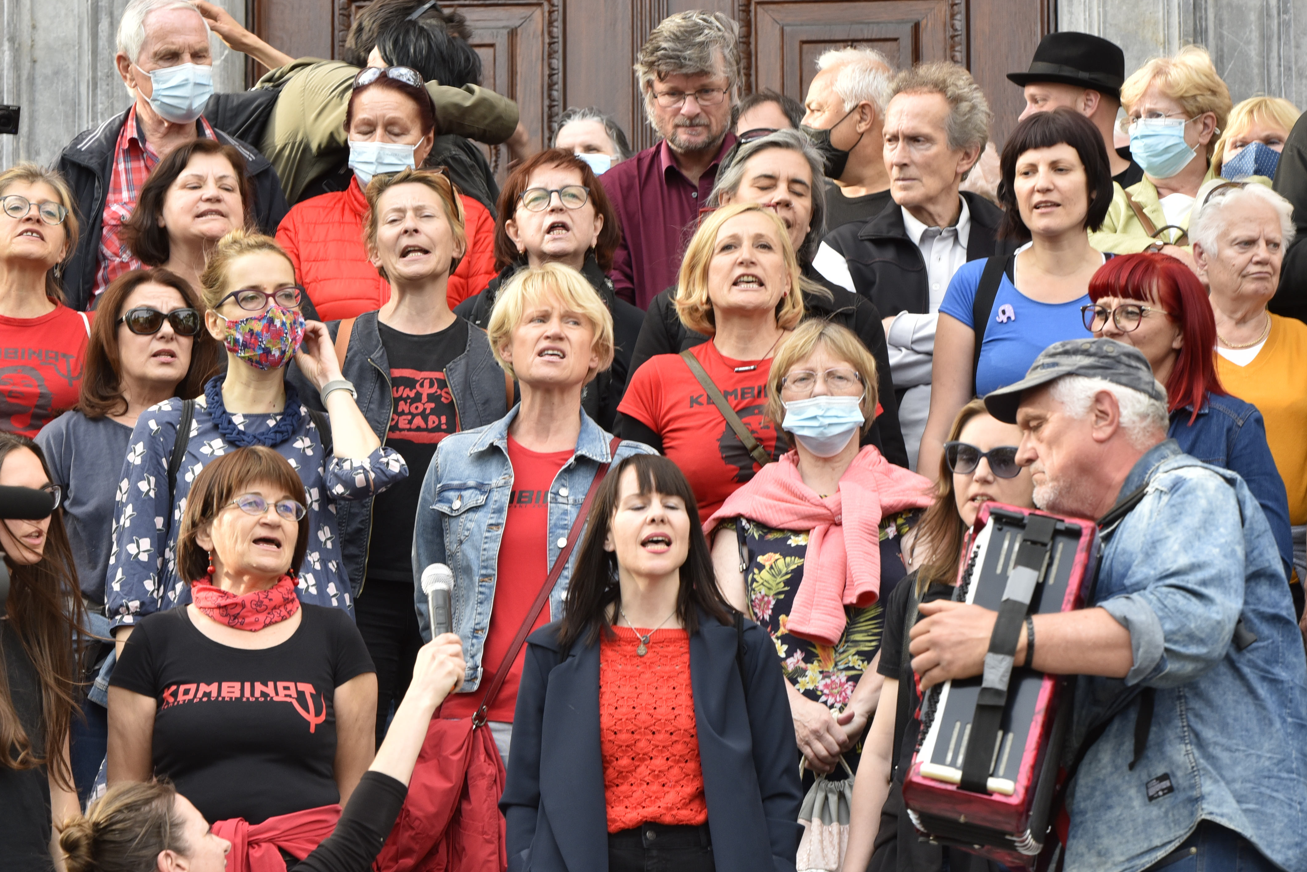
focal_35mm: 185
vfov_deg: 7.4
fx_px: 6719
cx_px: 492
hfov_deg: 11.1
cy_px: 495
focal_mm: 130
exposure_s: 1/160
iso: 400
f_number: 7.1
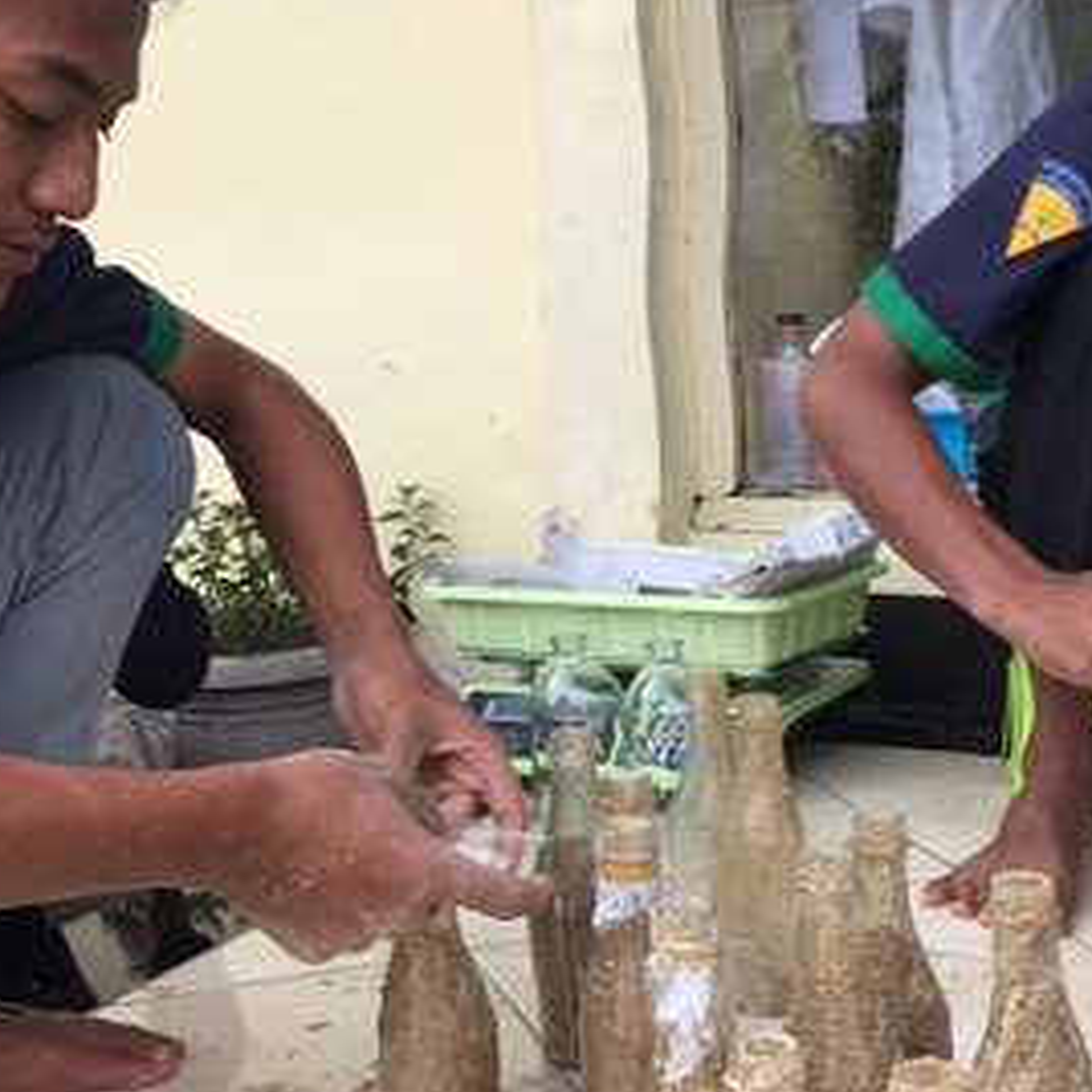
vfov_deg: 32.2
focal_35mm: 53
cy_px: 601
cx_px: 605
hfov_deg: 32.2
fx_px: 1892
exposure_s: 1/659
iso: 32
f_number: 2.2
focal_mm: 4.15
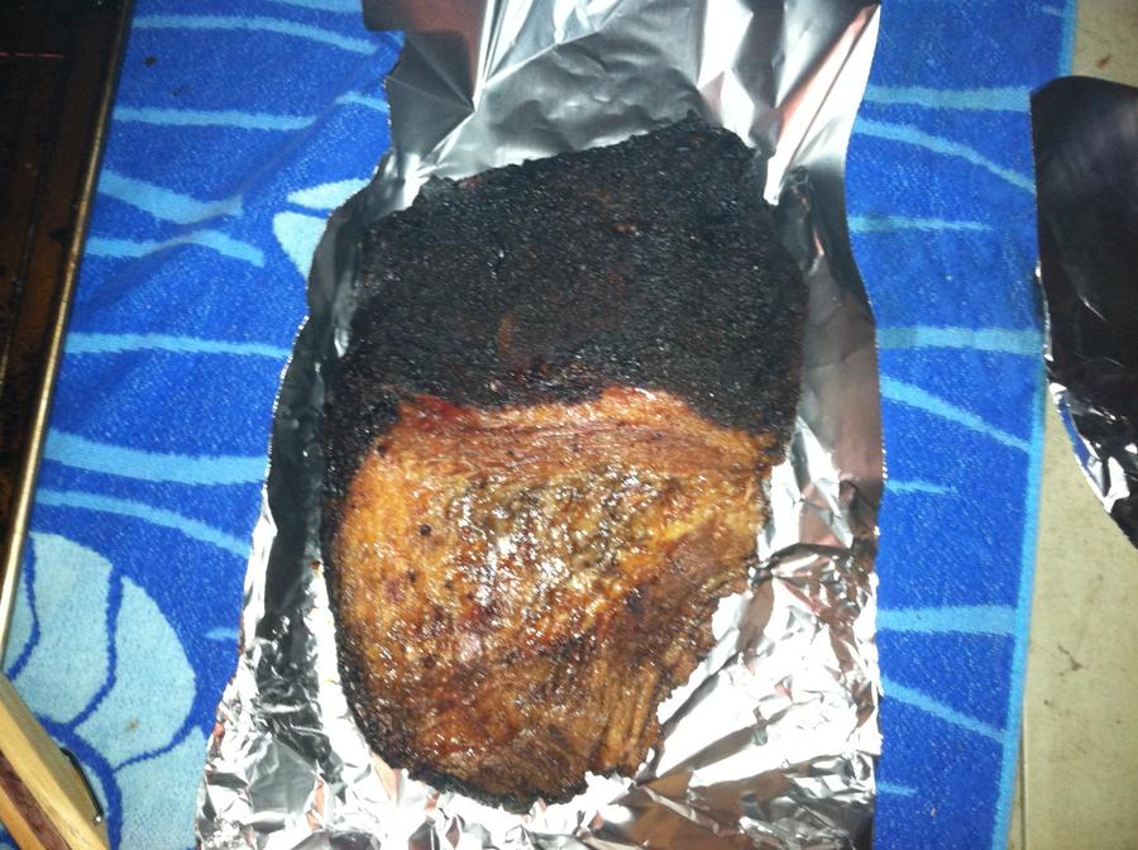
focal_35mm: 35
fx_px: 1149
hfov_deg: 52.7
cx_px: 569
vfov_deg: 40.6
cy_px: 425
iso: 200
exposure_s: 1/15
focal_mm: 3.85
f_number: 2.8
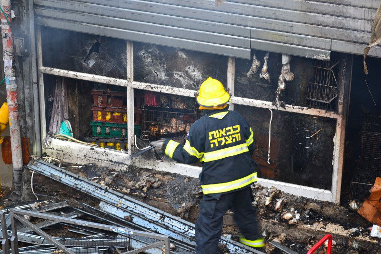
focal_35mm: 82
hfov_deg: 24.6
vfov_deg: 16.5
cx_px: 190
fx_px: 873
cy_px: 127
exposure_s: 1/15
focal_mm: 55
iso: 450
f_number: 6.3
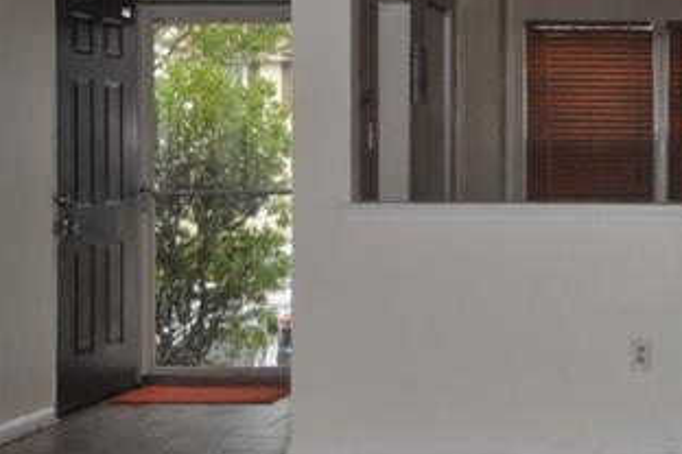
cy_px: 151
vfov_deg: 17.0
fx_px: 1515
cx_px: 662
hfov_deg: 24.4
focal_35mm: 80
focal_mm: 26
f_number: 22
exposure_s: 1/60
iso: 2000
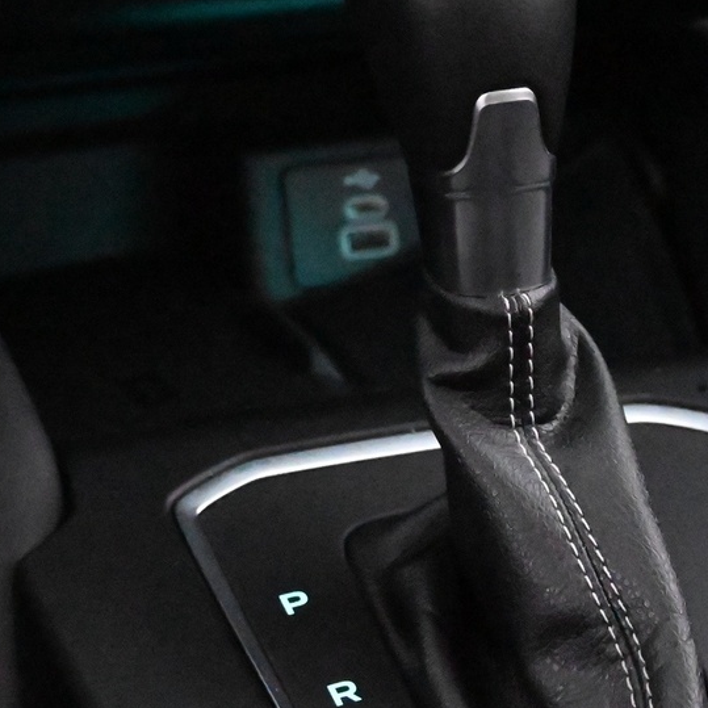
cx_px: 511
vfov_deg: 15.2
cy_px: 340
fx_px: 2661
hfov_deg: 15.1
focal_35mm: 115
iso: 22800
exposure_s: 1/50
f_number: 4.8
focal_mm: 30
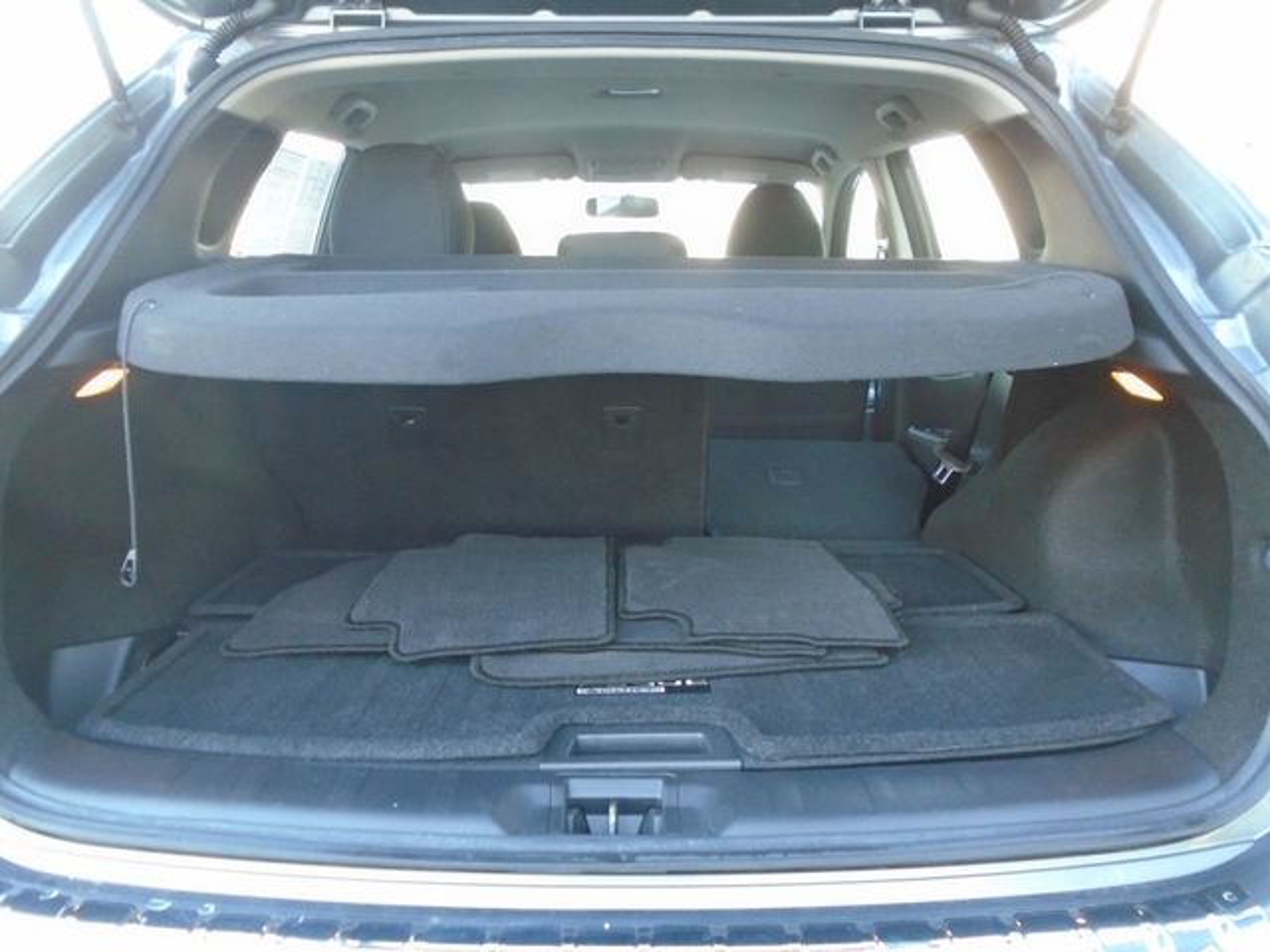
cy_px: 476
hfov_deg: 67.3
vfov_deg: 53.1
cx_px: 635
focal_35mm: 26
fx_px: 954
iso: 400
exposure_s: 1/30
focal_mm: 4.6
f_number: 3.2
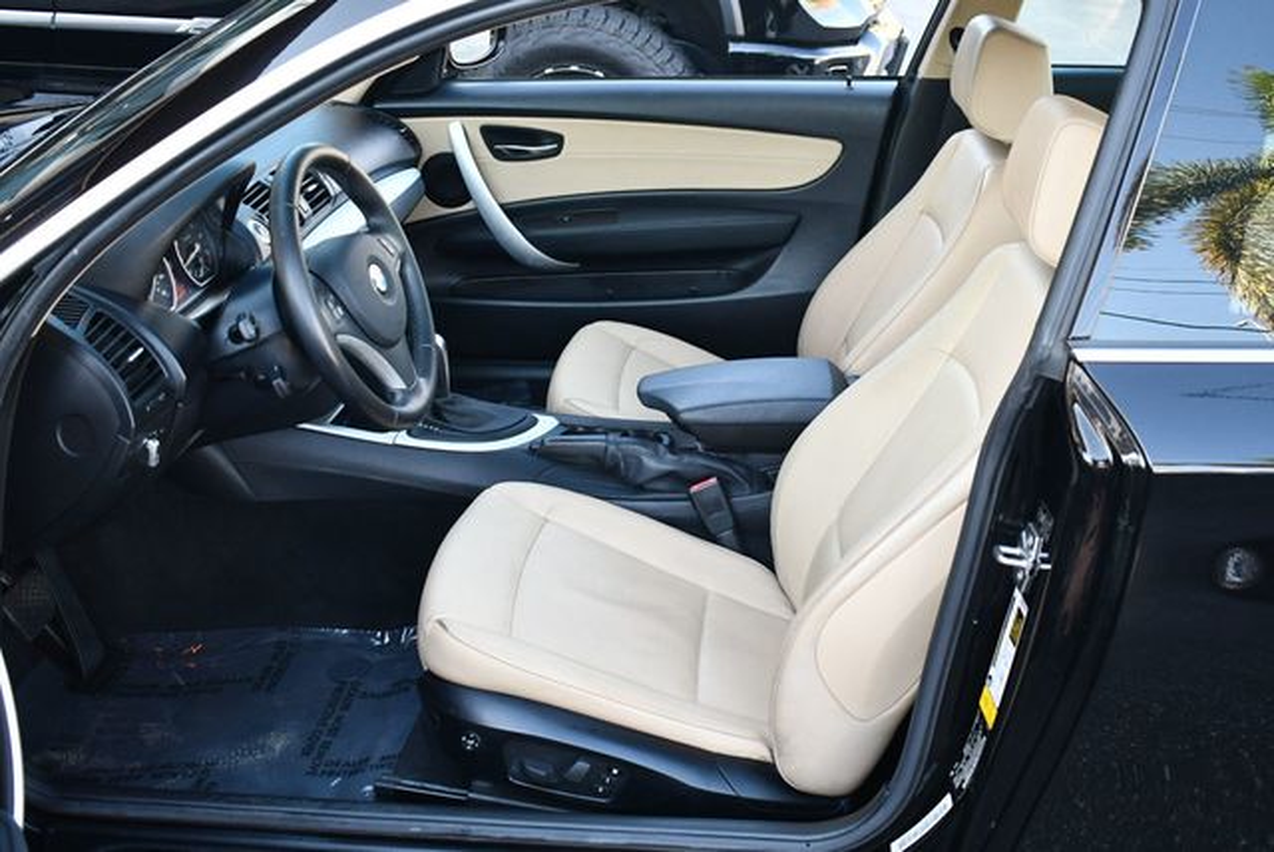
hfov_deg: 46.4
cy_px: 426
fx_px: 1488
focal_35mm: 42
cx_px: 637
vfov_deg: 32.0
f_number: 3.8
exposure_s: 1/250
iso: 800
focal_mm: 21
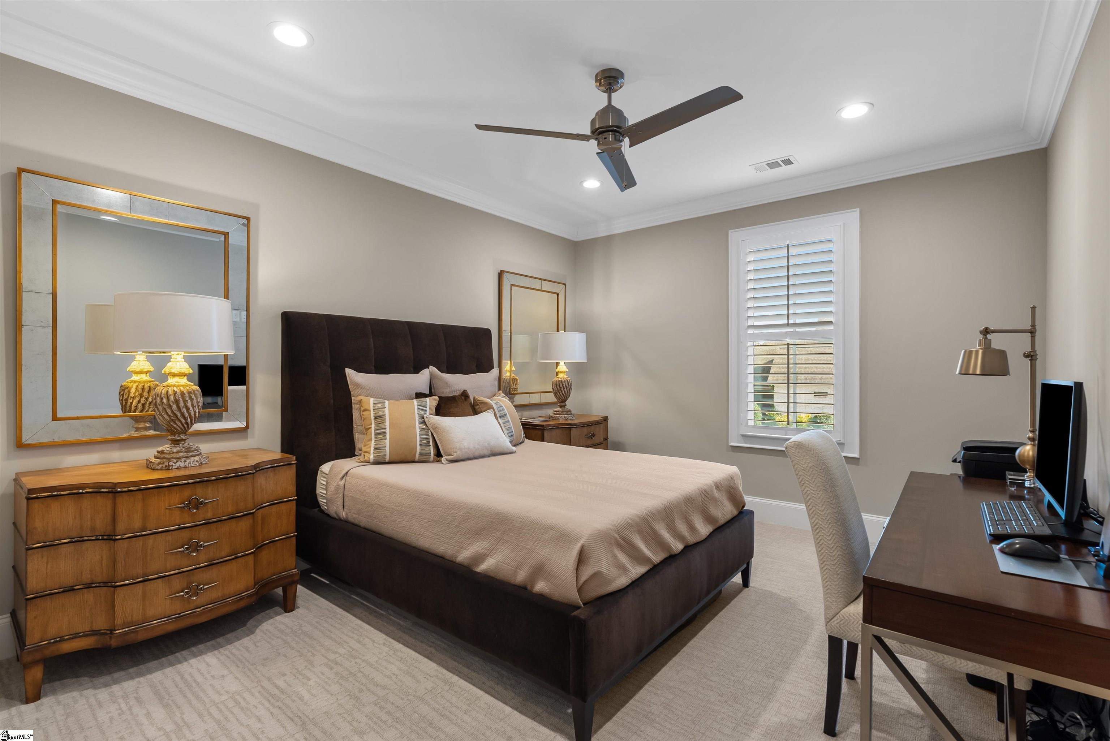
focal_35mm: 16
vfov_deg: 73.8
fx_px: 494
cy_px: 370
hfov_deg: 96.7
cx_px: 555
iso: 250
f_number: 8
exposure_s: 1/4
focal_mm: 16
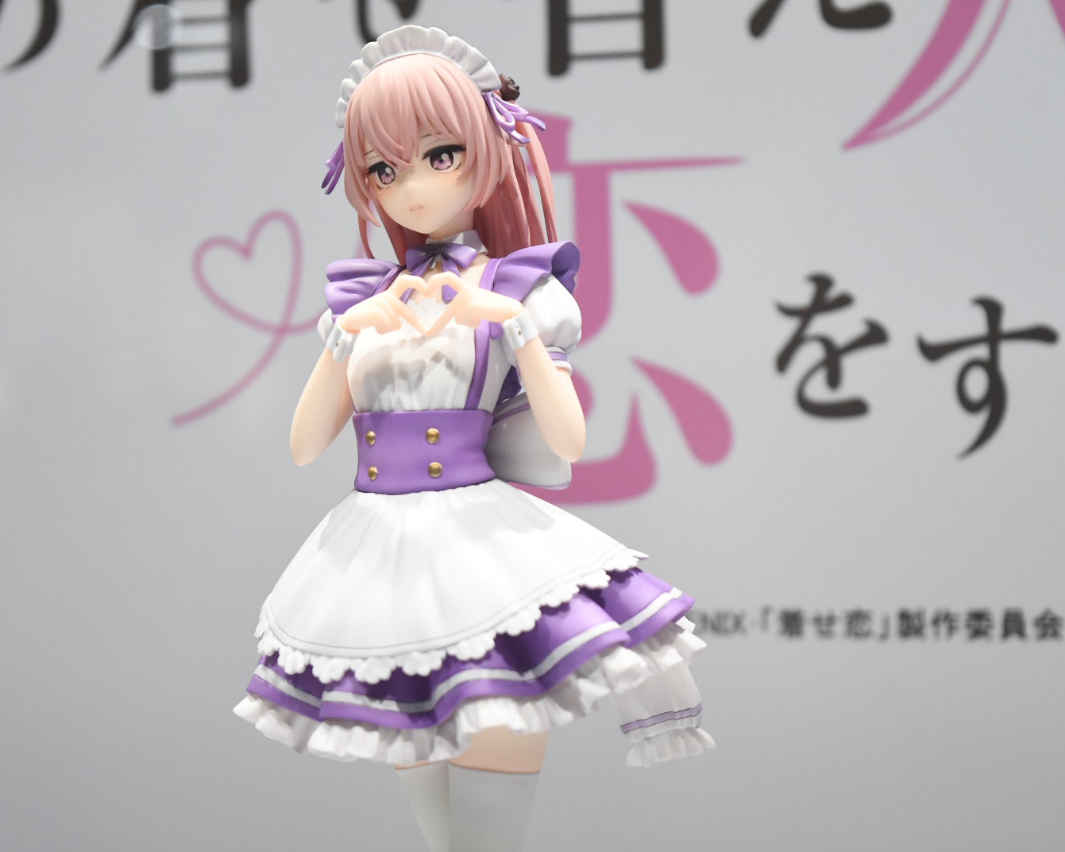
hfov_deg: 20.5
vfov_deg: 16.4
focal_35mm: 94
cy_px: 426
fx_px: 2948
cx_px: 470
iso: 1800
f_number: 5.6
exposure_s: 1/1000
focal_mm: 55
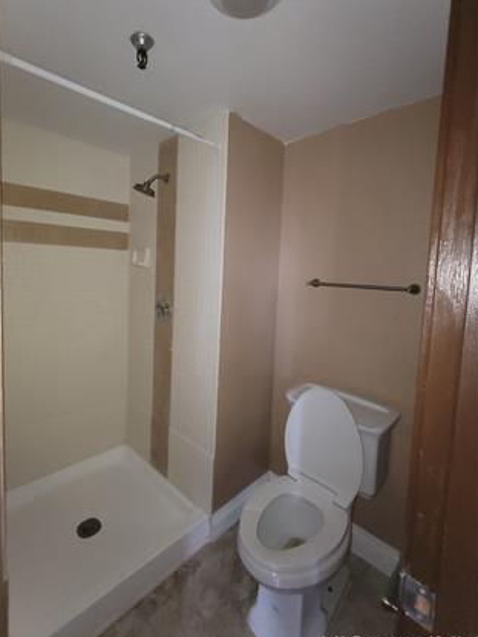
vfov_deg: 97.9
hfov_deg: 81.4
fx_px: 276
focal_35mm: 15
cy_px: 289
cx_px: 211
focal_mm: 2.2
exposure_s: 1/36
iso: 320
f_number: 2.2
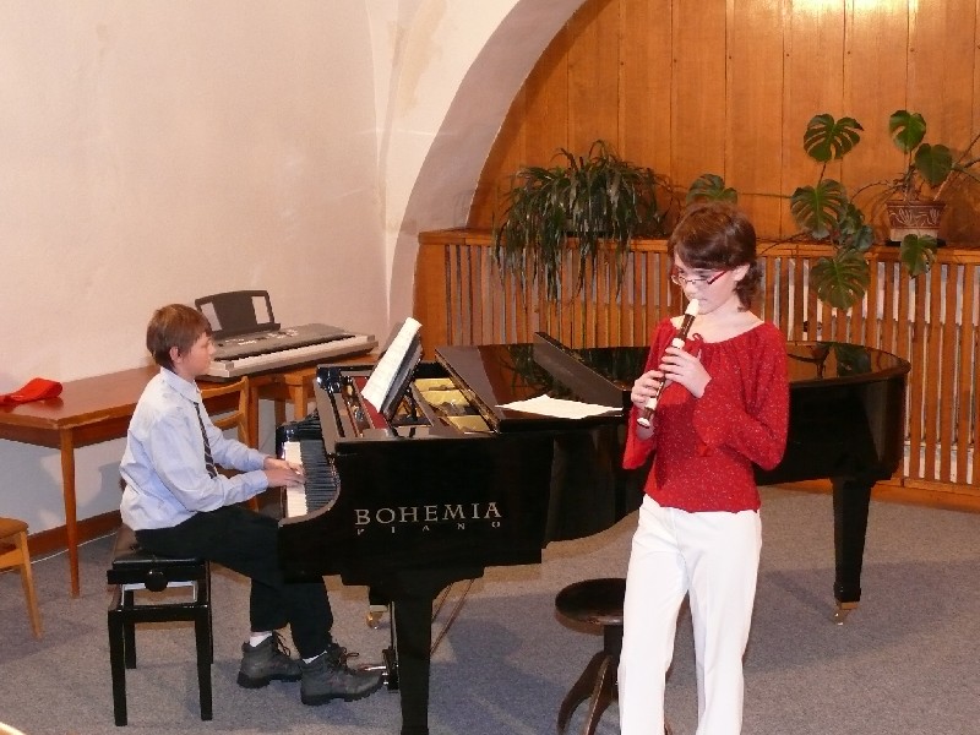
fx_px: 1416
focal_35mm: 50
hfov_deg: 38.2
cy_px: 368
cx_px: 490
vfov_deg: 29.1
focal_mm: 9.2
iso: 400
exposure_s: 1/30
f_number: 3.2
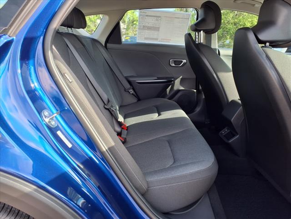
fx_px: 227
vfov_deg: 51.4
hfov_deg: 65.3
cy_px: 110
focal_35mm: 27
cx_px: 146
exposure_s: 1/175
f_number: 1.9
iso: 40
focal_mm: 3.58
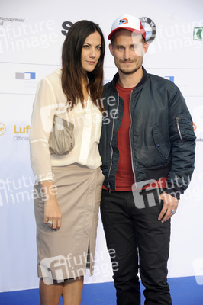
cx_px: 102
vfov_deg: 23.9
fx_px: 720
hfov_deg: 16.0
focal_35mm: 85
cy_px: 152
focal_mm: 85
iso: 640
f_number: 5.6
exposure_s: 1/200
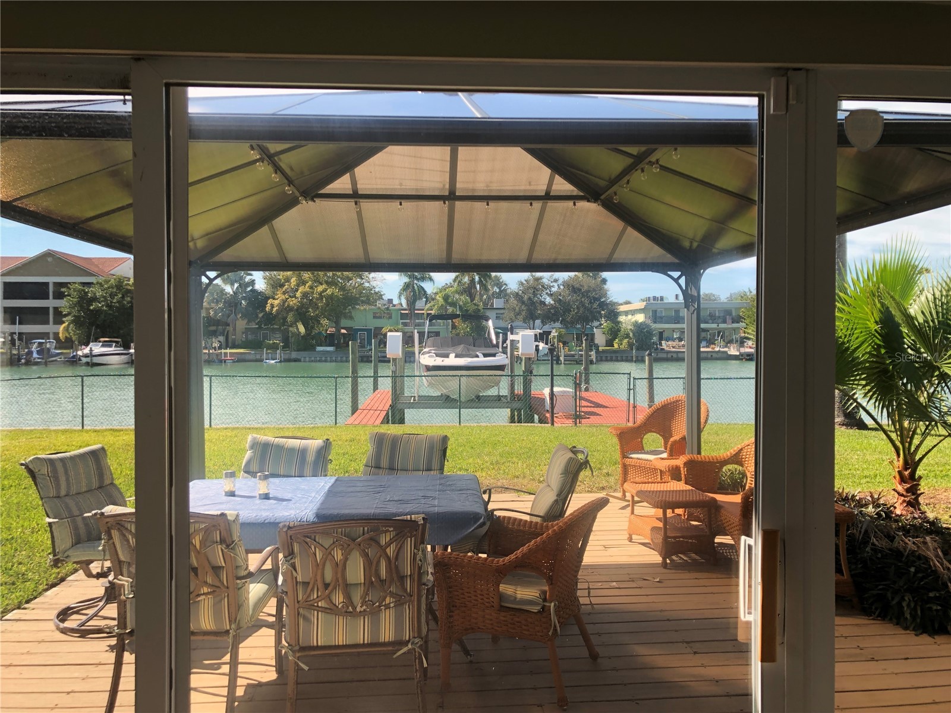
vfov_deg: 49.7
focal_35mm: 28
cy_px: 356
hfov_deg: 63.4
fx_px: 769
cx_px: 476
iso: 20
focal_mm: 3.99
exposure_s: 1/271
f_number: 1.8
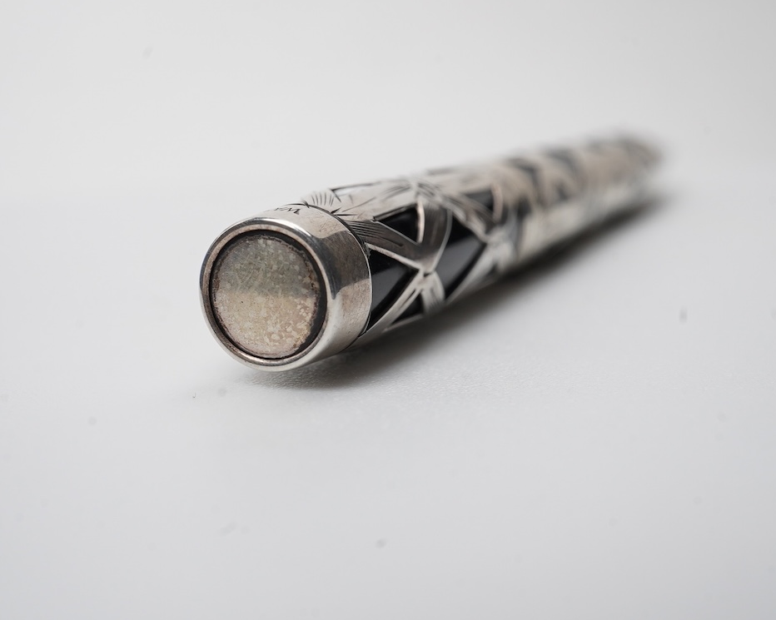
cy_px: 309
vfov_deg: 29.7
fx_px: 1171
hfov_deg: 36.6
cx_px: 348
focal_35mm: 51
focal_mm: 30
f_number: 22
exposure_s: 1/100
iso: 400
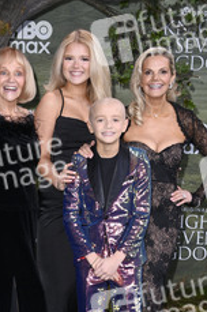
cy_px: 238
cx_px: 37
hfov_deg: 13.8
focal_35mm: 98
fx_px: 848
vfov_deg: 20.7
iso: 640
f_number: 5.6
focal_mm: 56
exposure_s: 1/250
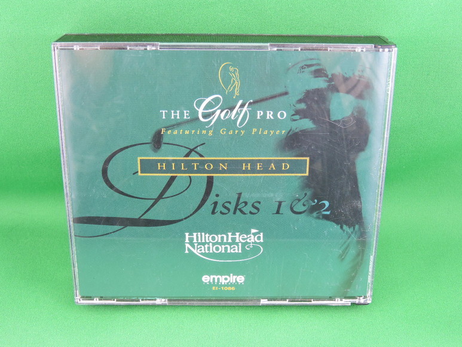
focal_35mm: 50
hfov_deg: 38.2
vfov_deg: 29.1
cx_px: 231
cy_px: 174
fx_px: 667
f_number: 4
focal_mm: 9
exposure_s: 1/25
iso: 400
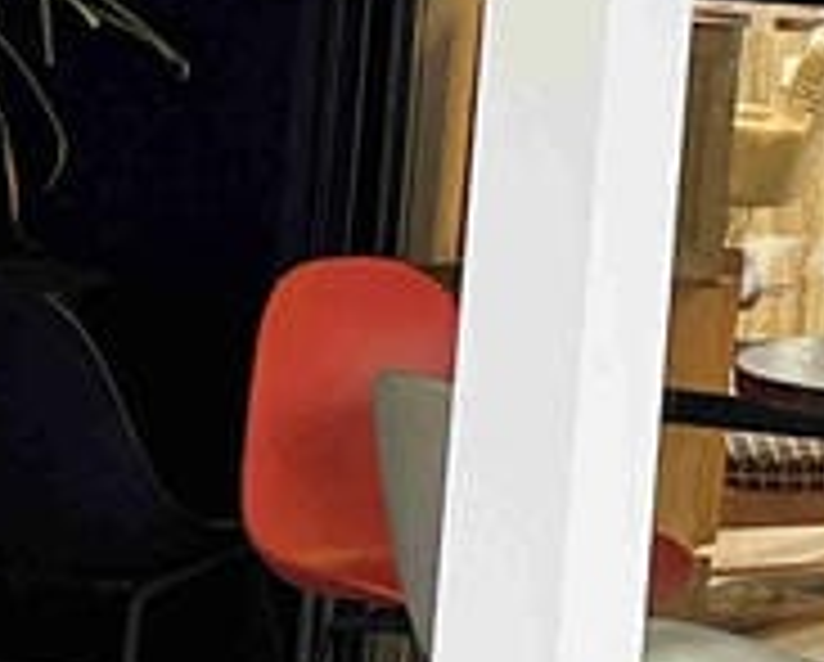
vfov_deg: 9.1
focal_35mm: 166
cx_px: 1558
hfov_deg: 10.8
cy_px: -347
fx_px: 4055
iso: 100
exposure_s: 1/60
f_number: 1.5
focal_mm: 5.7
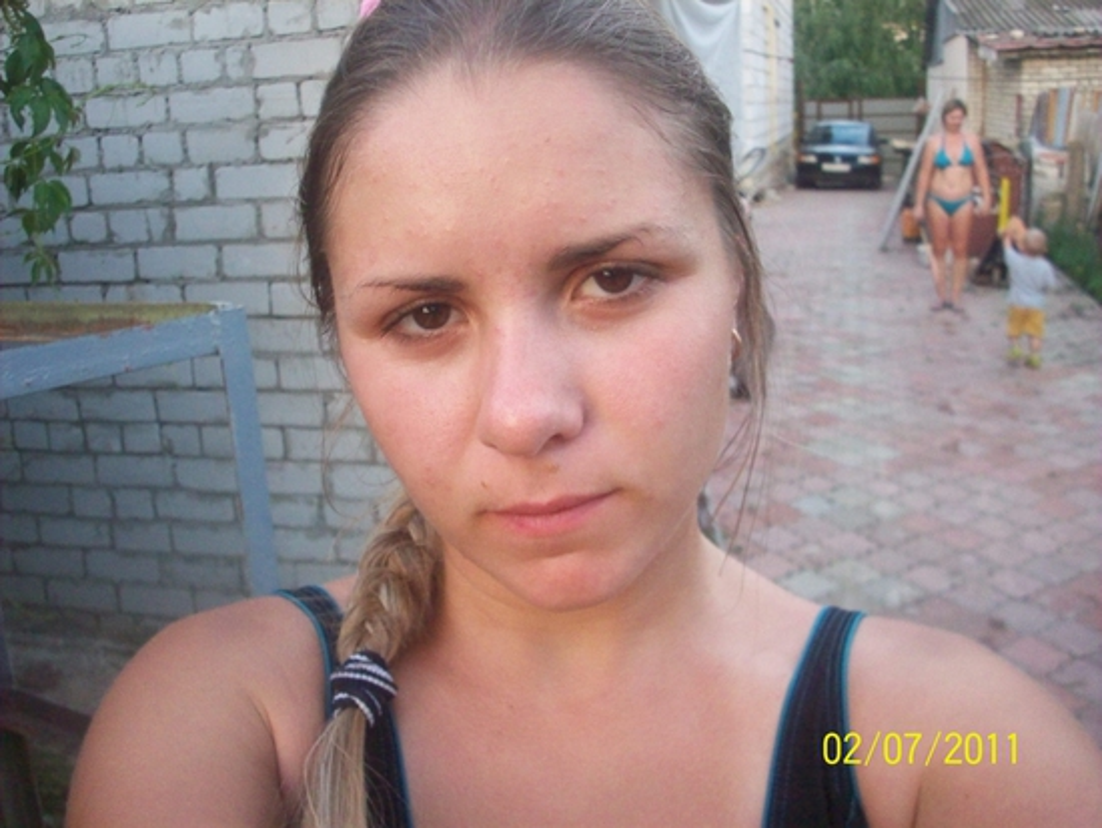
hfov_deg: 50.1
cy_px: 414
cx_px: 551
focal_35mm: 37
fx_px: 1178
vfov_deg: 38.7
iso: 252
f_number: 2.8
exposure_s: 1/64
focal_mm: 6.2
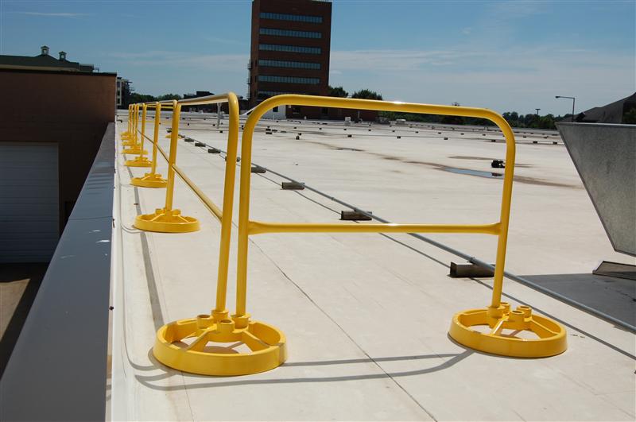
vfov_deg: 34.1
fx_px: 688
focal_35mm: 39
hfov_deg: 49.6
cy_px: 211
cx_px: 318
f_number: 11
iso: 200
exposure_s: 1/500
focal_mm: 26
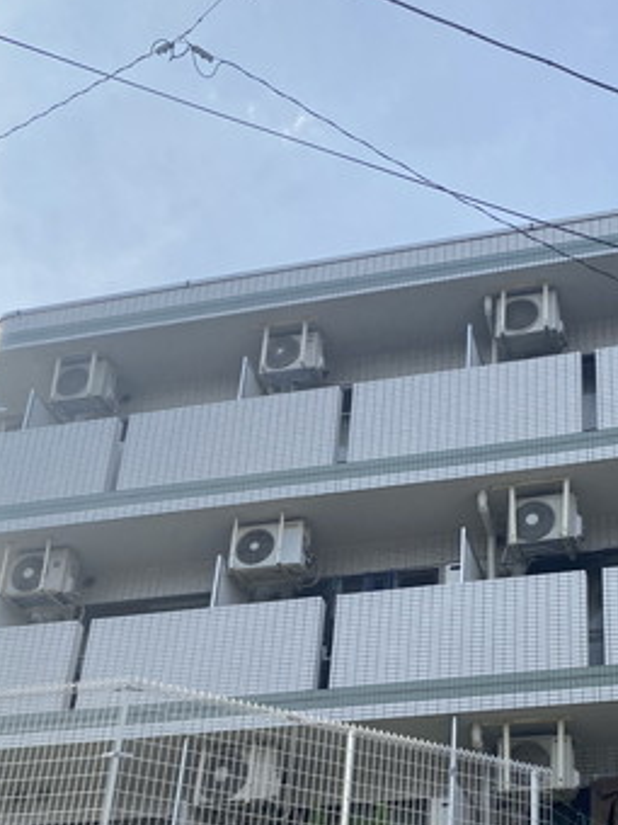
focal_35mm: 49
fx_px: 1166
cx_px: 473
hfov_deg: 29.2
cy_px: 684
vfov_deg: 37.2
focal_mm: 4.25
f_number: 1.8
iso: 32
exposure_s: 1/2755
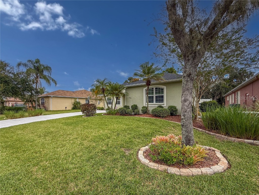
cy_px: 98
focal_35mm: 14
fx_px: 105
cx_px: 130
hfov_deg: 102.1
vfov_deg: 85.7
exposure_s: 1/1600
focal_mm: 2.22
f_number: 2.2
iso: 50
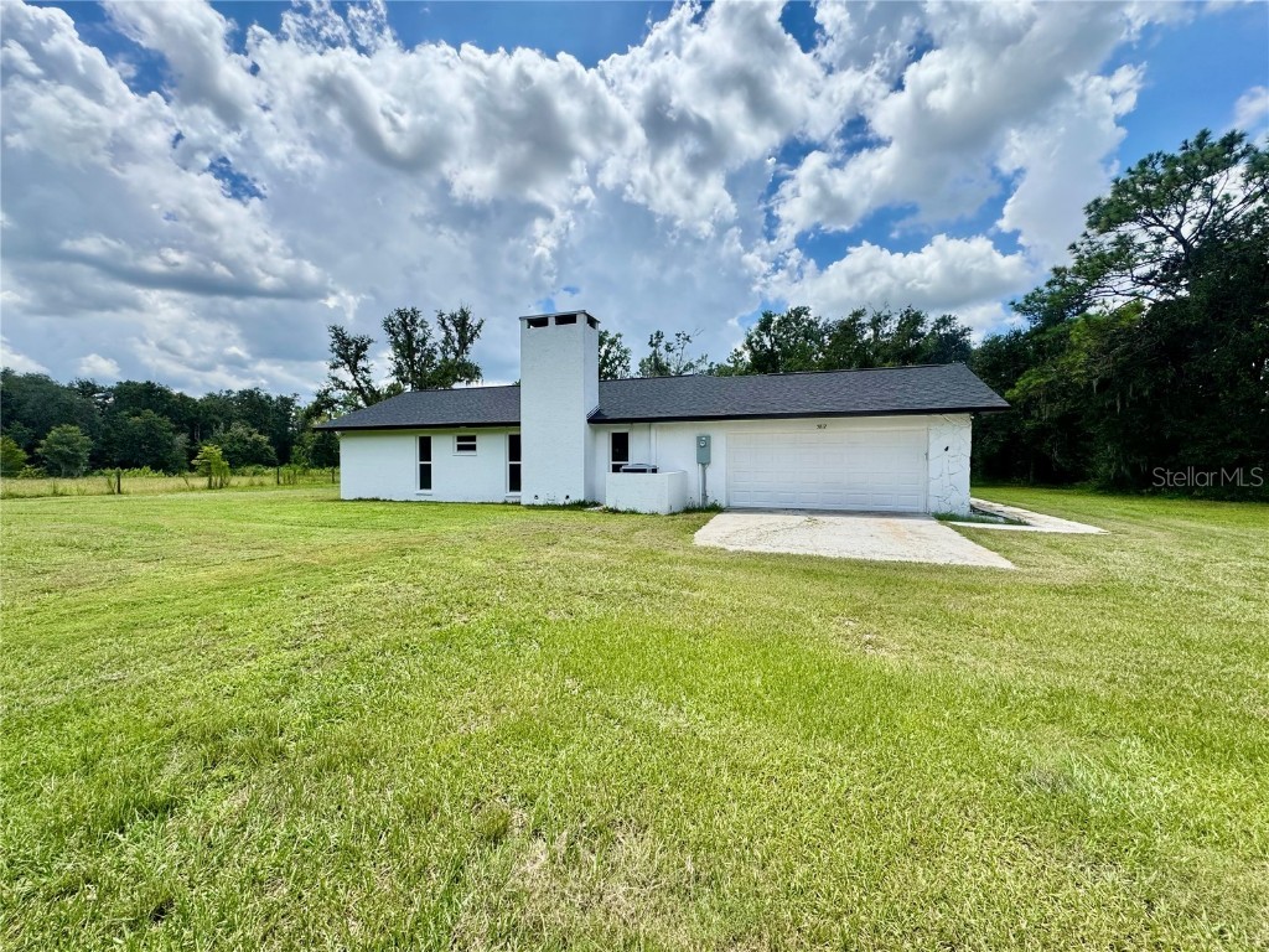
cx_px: 634
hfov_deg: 102.1
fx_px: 513
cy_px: 476
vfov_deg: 85.7
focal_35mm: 14
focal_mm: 2.22
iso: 50
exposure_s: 1/1880
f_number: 2.2
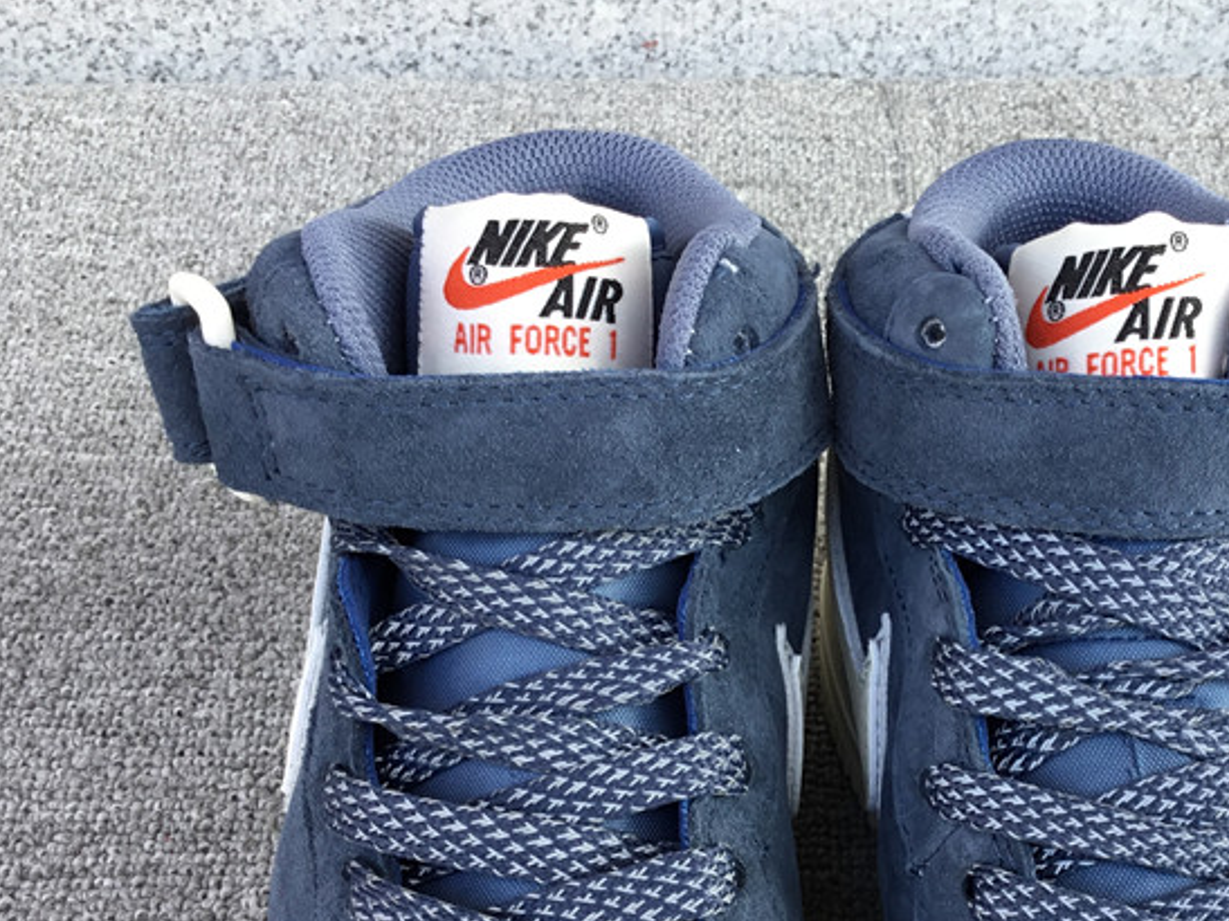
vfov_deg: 28.2
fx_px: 1810
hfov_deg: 36.9
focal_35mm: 51
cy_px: 680
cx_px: 861
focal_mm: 3.3
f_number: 2.4
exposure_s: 1/100
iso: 25
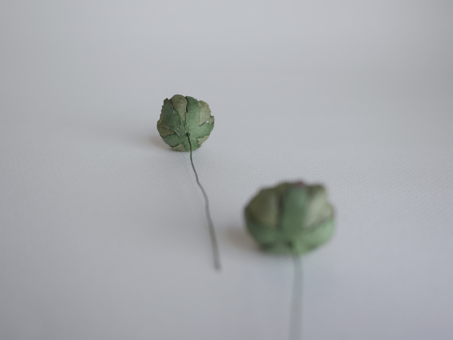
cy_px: 170
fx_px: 524
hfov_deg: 46.8
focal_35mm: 40
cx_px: 226
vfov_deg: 36.0
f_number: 2.2
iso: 200
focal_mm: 20
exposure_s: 1/160
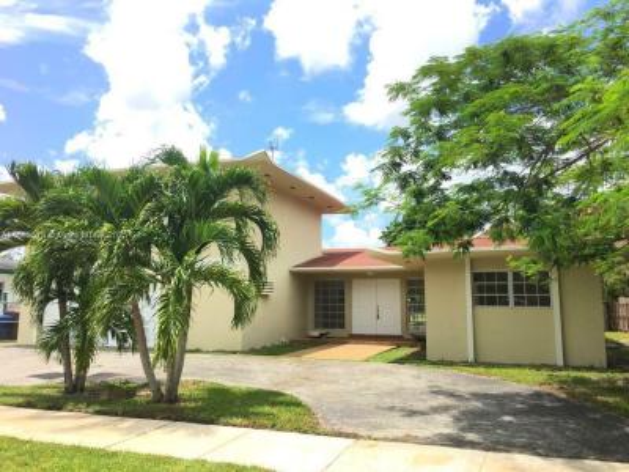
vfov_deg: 48.2
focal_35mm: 29
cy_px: 236
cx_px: 314
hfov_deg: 61.7
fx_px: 527
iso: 25
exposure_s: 1/894
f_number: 2.2
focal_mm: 4.15
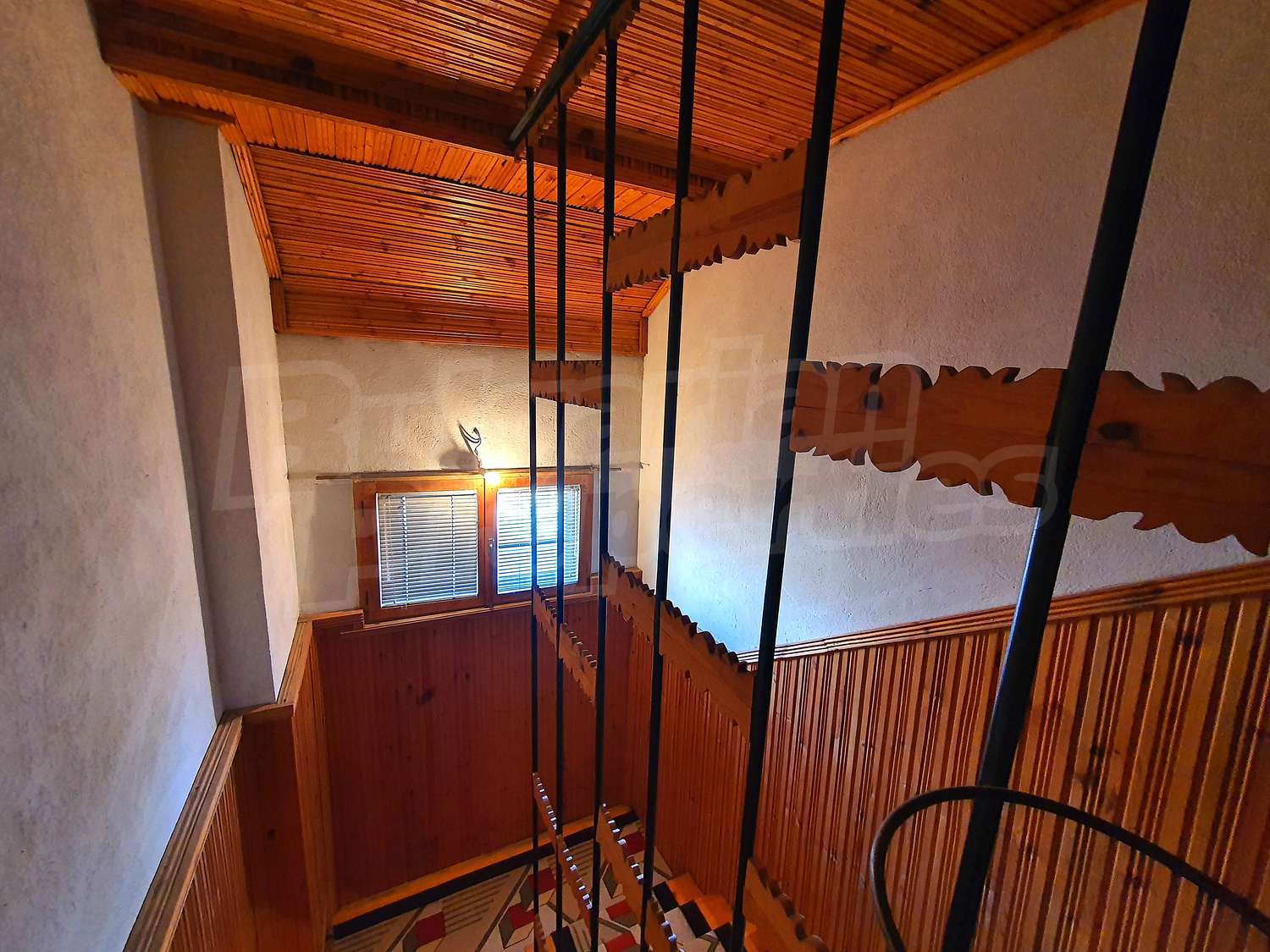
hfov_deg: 106.2
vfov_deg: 89.9
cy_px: 476
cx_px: 635
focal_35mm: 13
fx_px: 477
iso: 400
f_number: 2.2
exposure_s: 1/33
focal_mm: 1.8
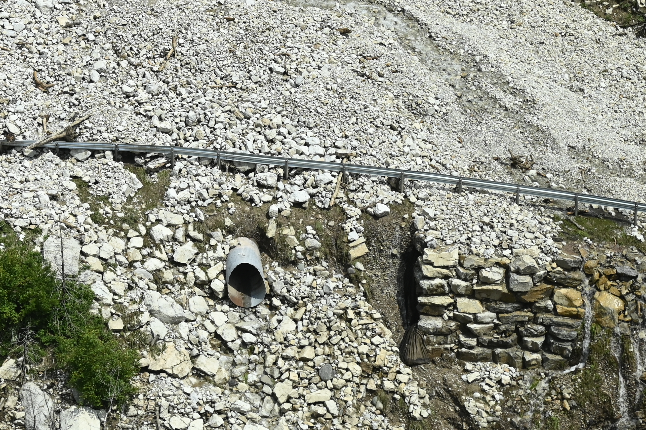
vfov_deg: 9.3
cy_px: 7
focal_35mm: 146
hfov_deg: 14.0
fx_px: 2618
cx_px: 107
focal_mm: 62
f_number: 5.6
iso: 800
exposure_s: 1/3200
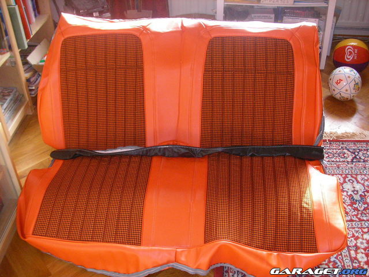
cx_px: 184
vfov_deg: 37.7
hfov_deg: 49.0
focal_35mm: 38
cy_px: 138
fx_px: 405
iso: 200
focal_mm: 6.3
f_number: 3.5
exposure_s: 1/30
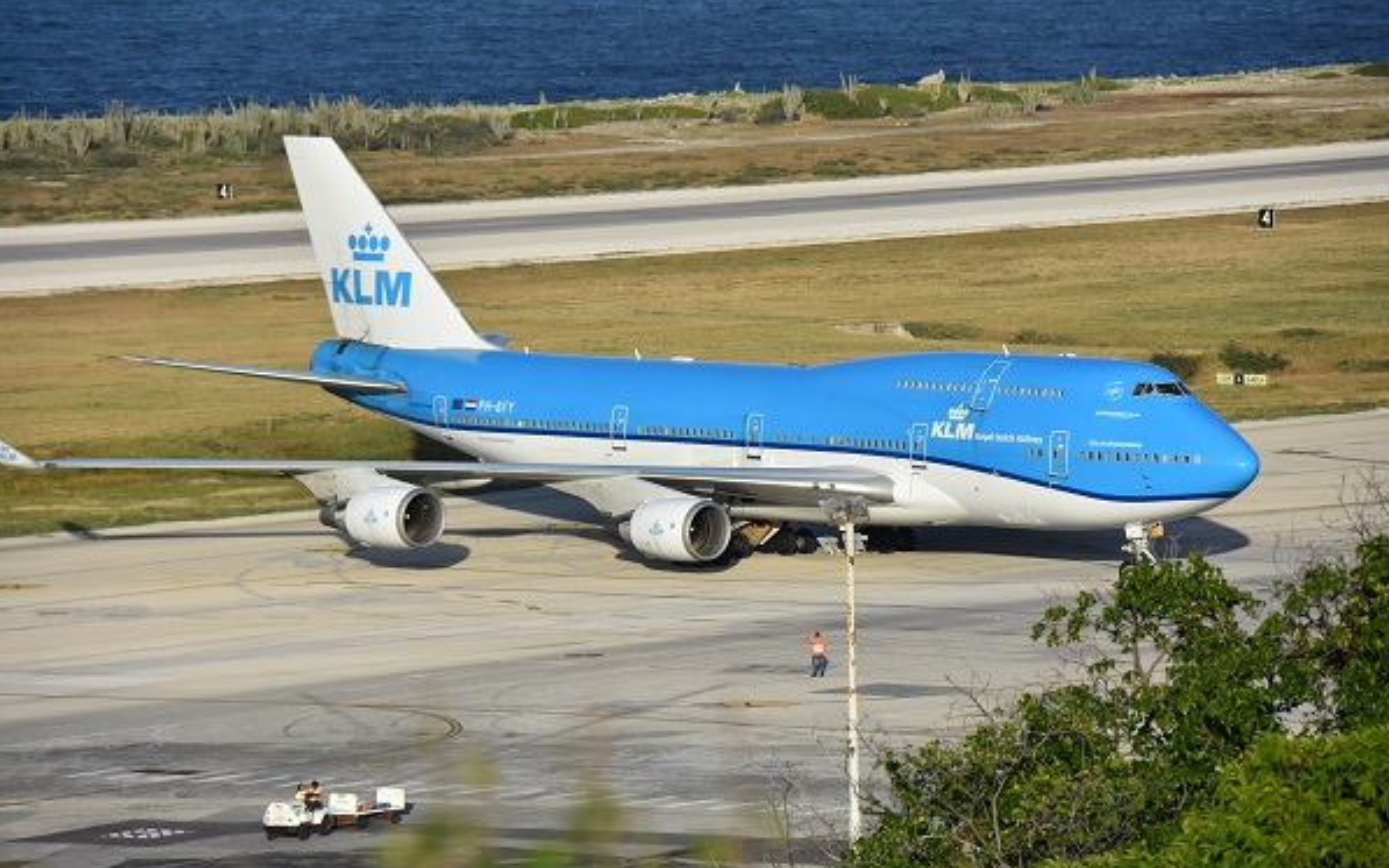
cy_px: 407
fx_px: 11053
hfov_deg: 7.2
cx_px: 696
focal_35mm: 292
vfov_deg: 4.5
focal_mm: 190
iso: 800
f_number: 6.3
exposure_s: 1/2500
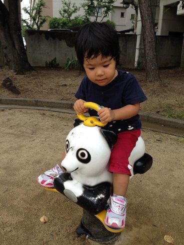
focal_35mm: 33
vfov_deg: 55.3
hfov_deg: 43.0
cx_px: 92
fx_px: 234
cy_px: 122
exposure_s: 1/335
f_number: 2.4
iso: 50
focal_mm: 4.12
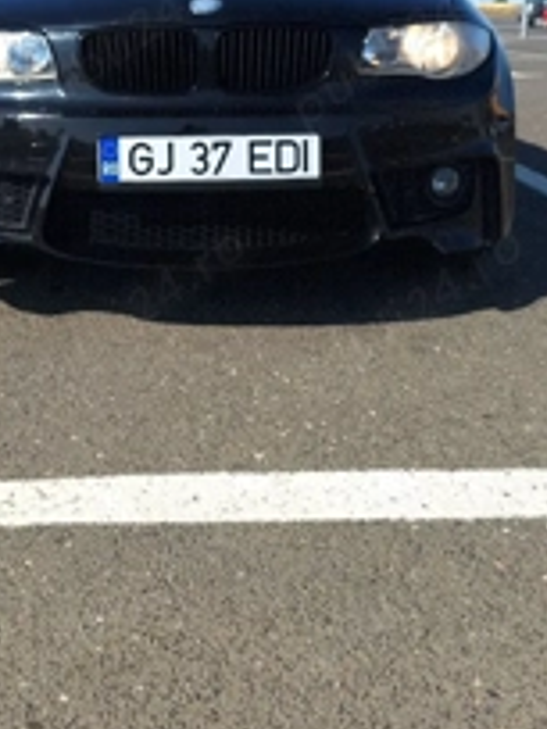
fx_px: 948
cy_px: 82
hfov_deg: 32.0
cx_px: 200
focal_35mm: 45
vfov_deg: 39.3
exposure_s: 1/1667
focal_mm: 5.54
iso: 40
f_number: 1.8
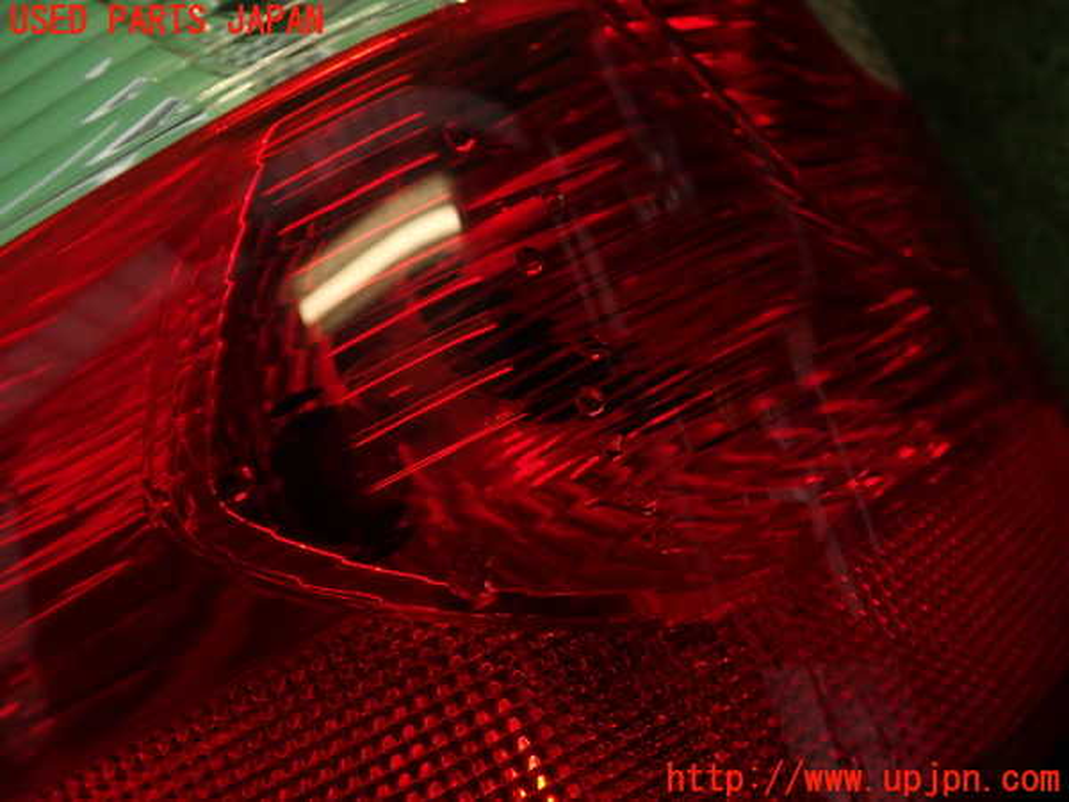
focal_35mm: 32
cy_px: 401
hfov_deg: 56.8
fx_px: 988
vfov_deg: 44.2
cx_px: 534
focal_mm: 5.79
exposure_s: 1/60
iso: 125
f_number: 2.4
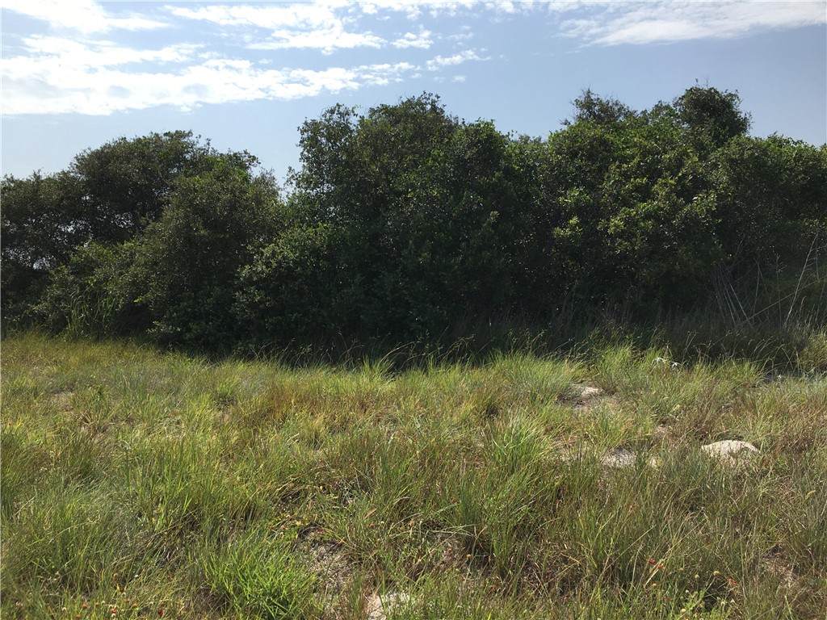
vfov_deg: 48.2
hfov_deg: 61.7
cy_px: 310
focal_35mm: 29
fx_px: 693
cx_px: 414
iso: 25
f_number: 2.2
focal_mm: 4.15
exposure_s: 1/2198
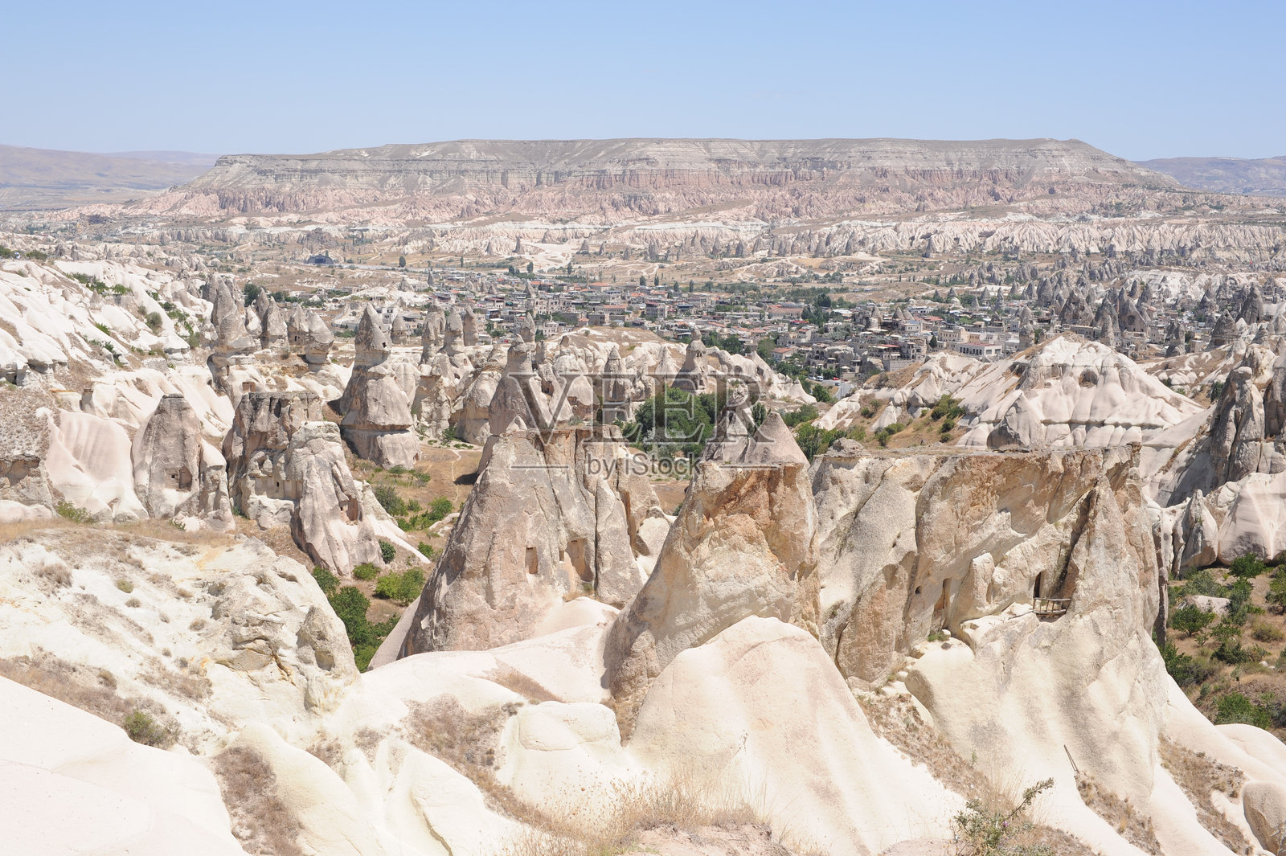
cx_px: 643
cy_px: 428
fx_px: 1785
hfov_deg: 39.6
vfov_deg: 27.0
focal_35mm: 50
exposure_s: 1/500
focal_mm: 50
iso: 200
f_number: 9
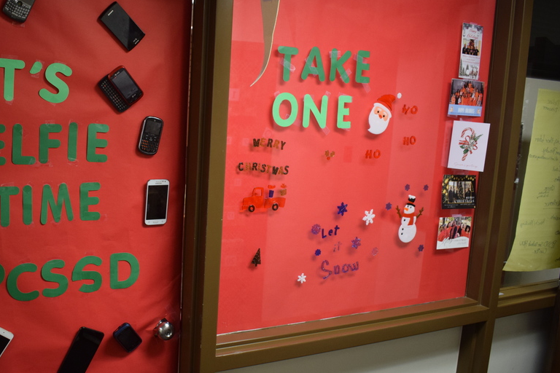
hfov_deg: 52.4
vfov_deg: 36.9
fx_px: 560
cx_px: 199
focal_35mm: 36
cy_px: 199
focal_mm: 18
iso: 800
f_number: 3.5
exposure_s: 1/60
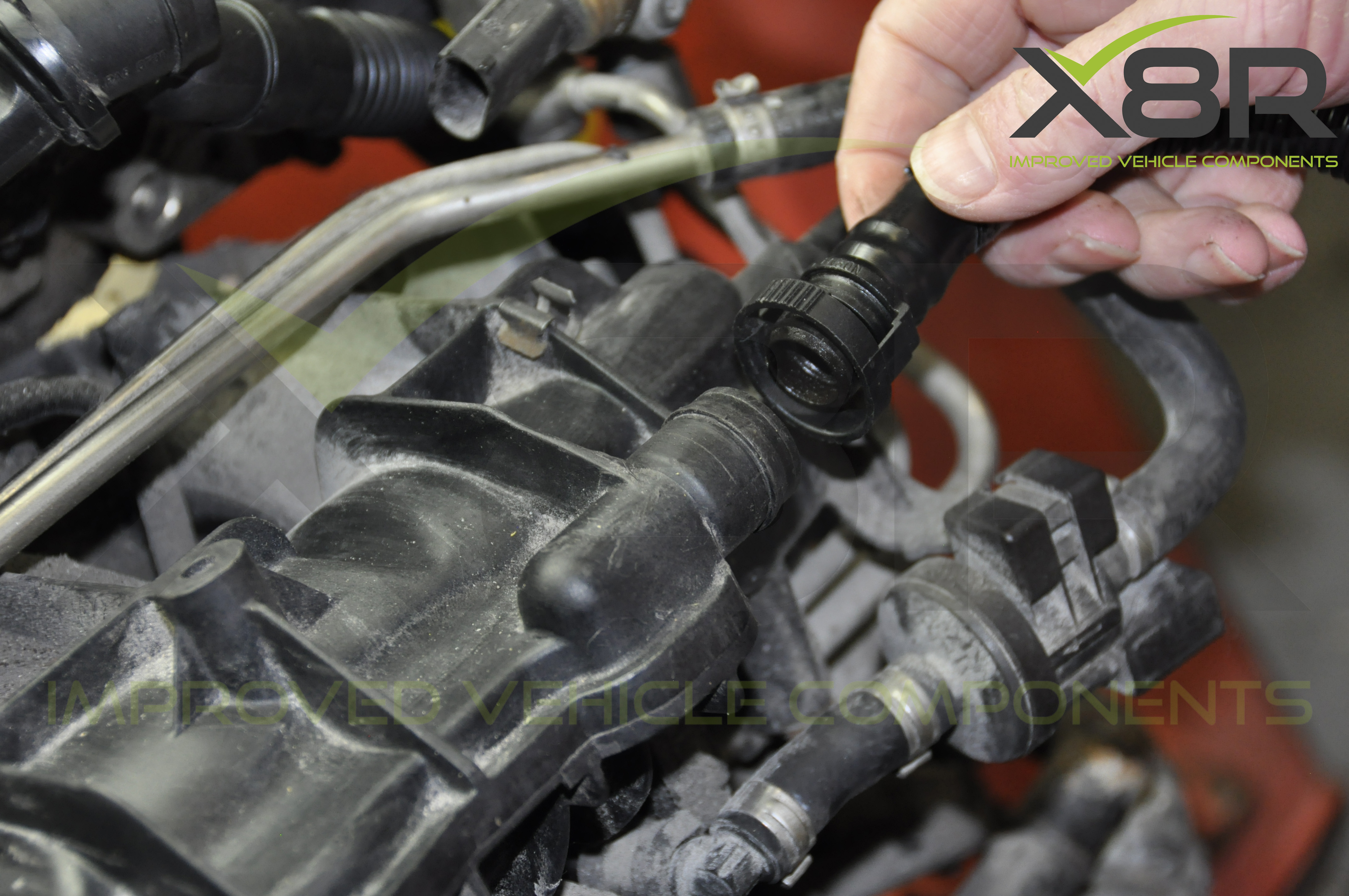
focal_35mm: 105
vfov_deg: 13.0
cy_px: 448
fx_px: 3930
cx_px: 674
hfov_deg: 19.5
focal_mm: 70
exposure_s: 1/60
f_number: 5
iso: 800
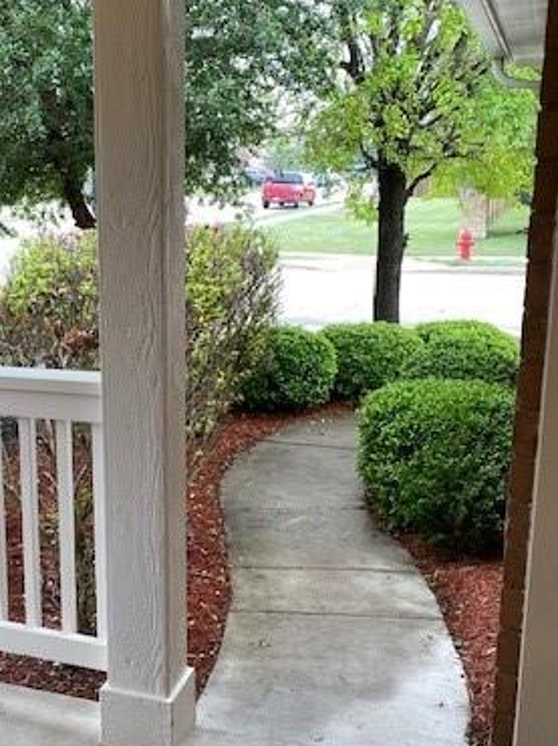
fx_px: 968
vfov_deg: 42.0
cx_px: 129
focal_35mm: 45
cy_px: 436
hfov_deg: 31.5
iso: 50
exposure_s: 1/120
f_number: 1.8
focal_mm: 4.25
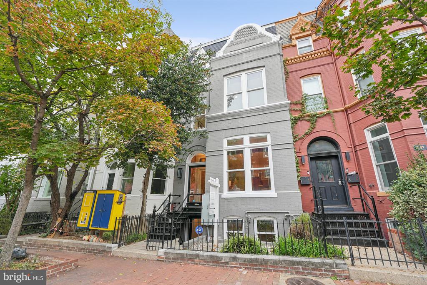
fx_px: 178
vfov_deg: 77.4
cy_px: 142
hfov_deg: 100.4
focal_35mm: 15
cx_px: 214
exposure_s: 1/60
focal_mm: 15
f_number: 4
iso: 100
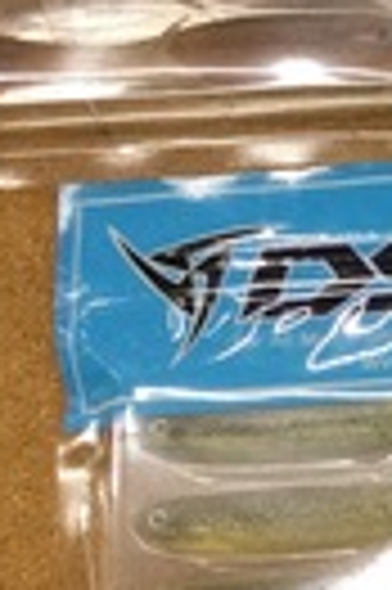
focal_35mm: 148
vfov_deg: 13.9
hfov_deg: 8.5
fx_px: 2424
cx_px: 928
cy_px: 410
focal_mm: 3.3
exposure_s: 1/40
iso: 25
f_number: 2.4
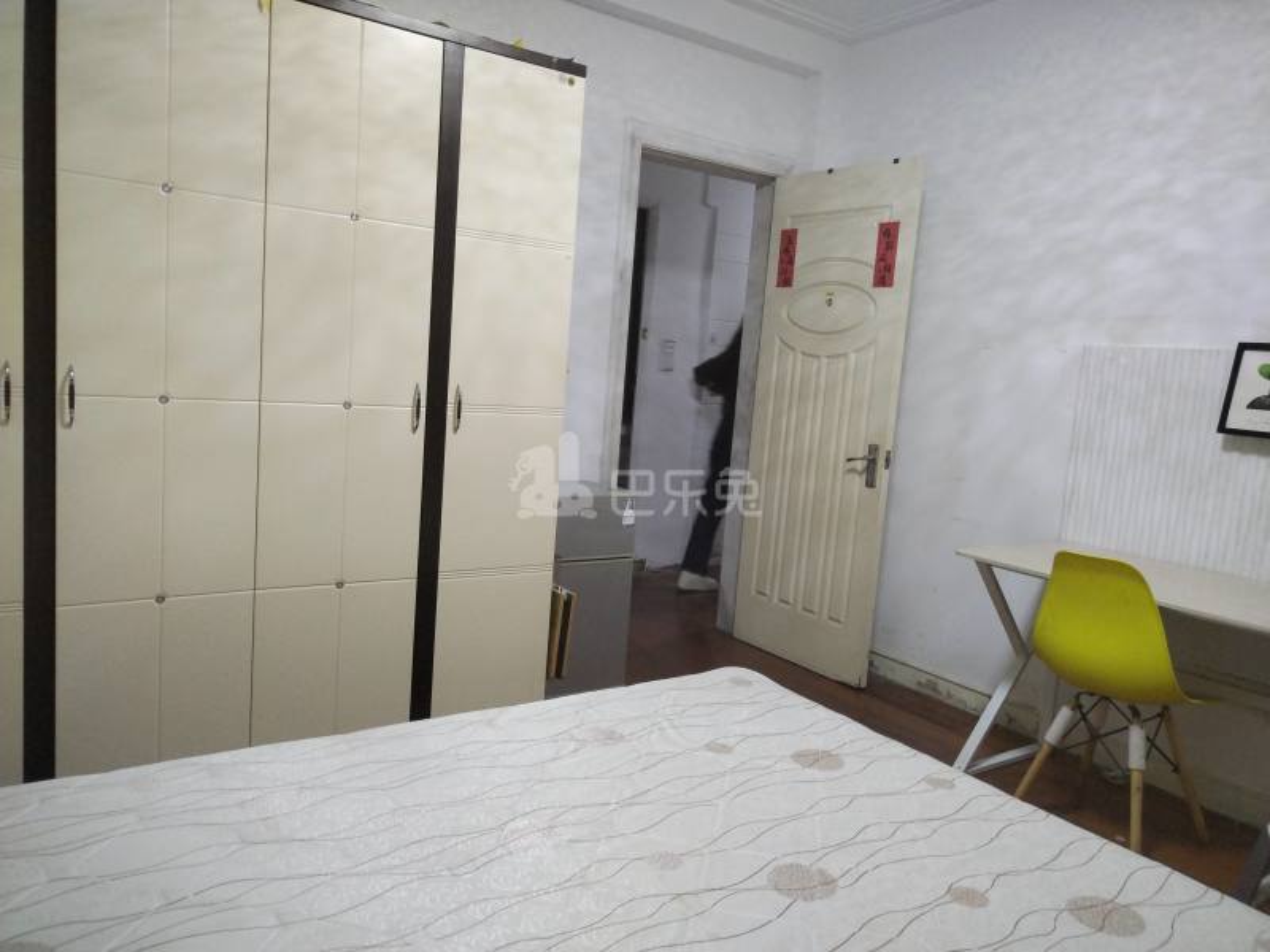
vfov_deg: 53.1
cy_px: 476
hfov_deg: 67.3
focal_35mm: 26
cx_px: 635
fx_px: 954
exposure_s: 1/25
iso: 764
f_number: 1.8
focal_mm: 4.75
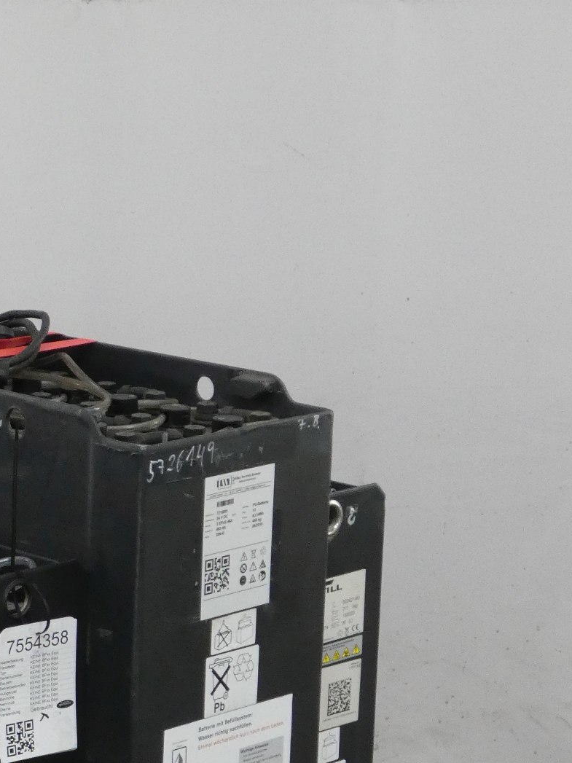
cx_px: -47
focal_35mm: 110
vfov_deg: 17.8
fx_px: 2424
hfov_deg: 13.2
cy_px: 589
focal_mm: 8.6
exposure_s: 1/80
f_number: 3.8
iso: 500
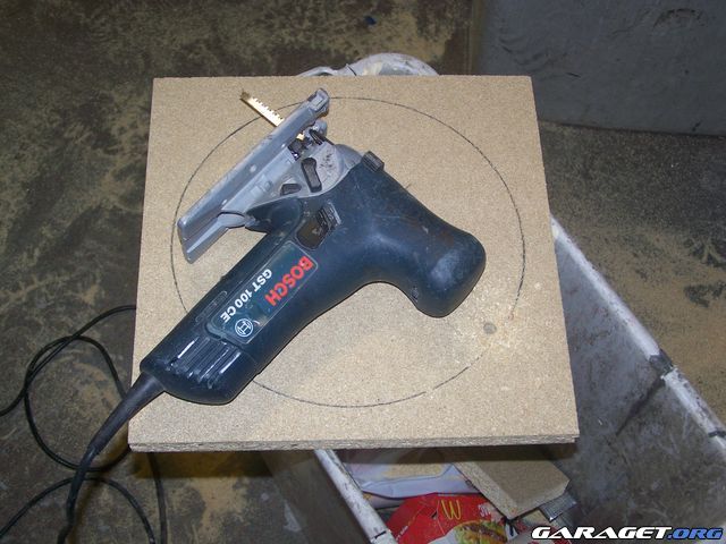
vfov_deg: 28.6
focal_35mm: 51
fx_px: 1070
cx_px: 363
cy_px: 272
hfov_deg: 37.5
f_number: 3
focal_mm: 8.5
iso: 80
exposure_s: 1/60
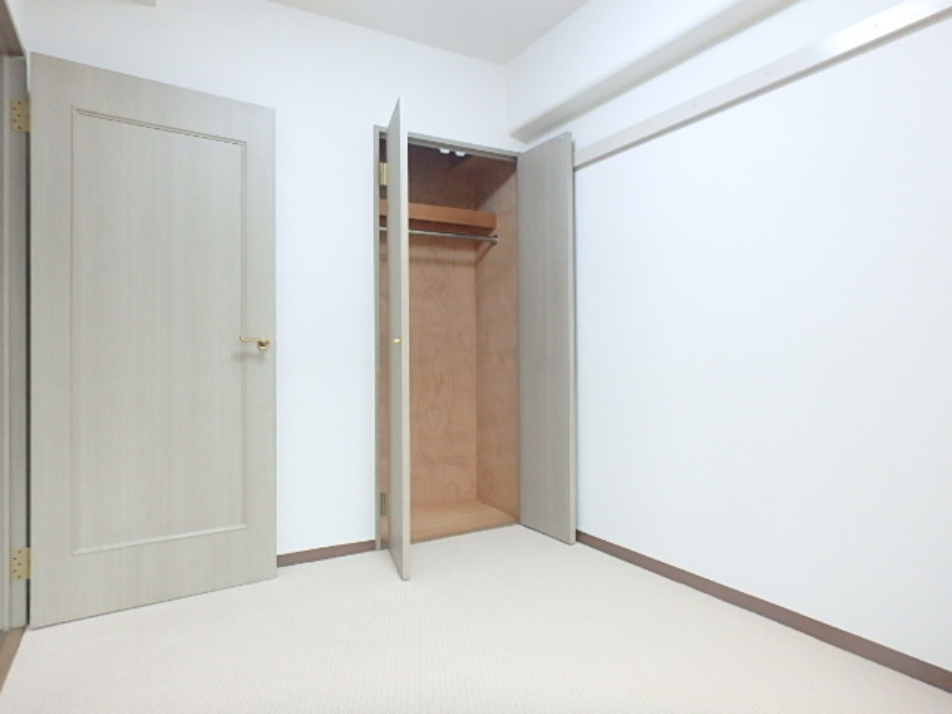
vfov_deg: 63.4
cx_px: 476
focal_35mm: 21
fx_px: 578
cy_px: 357
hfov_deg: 79.0
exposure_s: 1/30
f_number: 3.5
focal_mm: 3.7
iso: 500
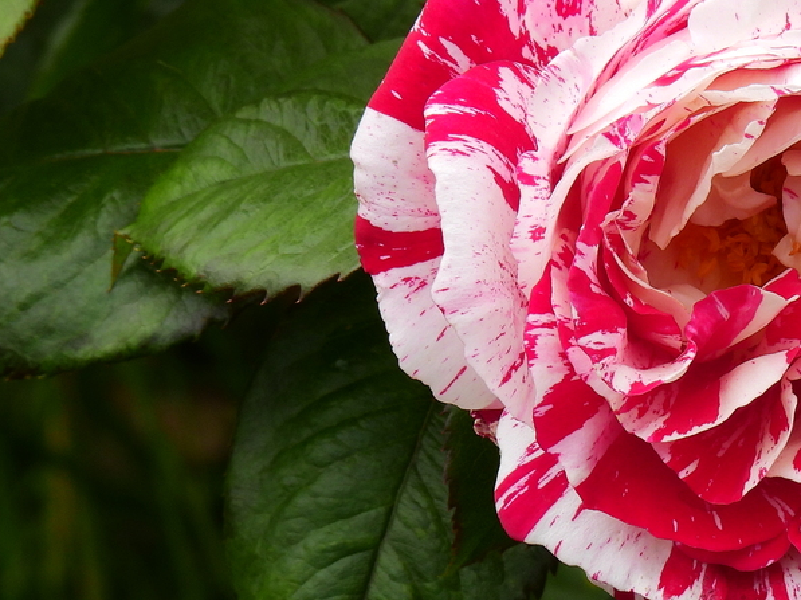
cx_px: 806
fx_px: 17367
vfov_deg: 2.0
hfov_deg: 2.6
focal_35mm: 751
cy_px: 321
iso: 100
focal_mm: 62.5
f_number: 5
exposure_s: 1/400
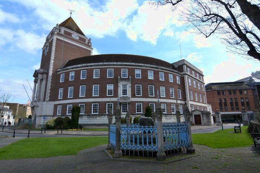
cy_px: 86
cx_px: 130
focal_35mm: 18
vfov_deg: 67.4
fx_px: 130
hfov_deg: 90.0
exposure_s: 1/250
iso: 100
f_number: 8
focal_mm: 12
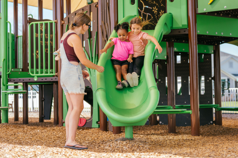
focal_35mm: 85
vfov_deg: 16.1
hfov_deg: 23.9
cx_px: 131
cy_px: 64
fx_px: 562
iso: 100
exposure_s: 1/250
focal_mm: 70
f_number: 2.8
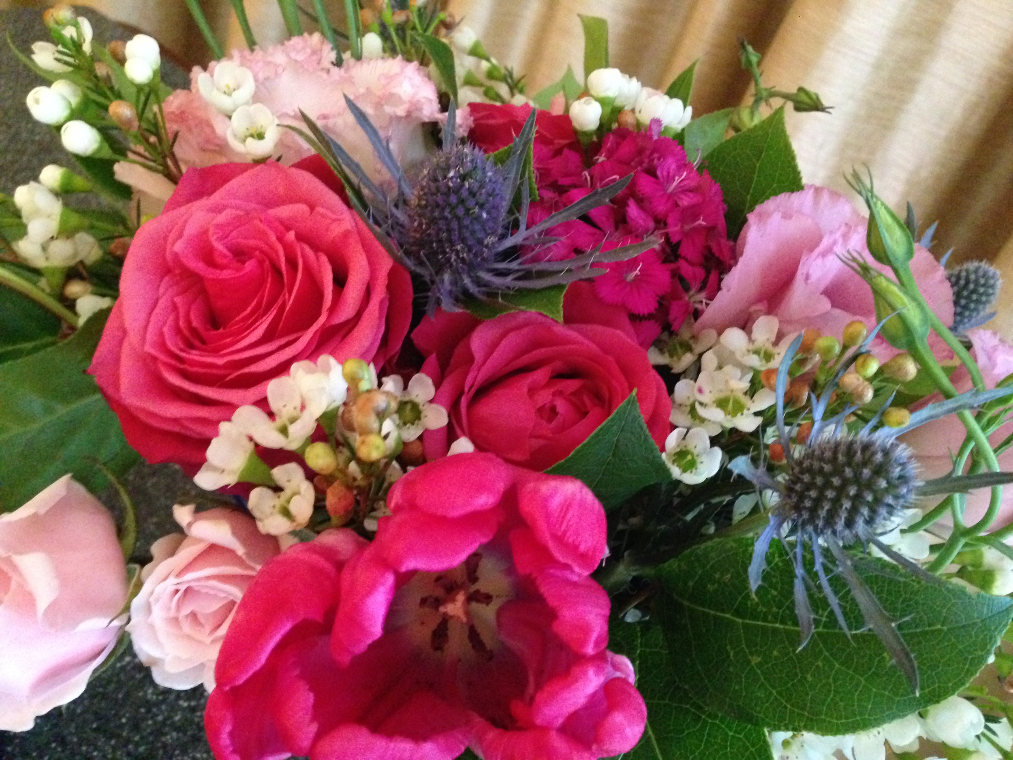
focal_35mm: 33
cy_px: 380
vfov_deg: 42.9
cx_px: 506
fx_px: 966
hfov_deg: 55.4
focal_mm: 4.12
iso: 800
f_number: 2.4
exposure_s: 1/15
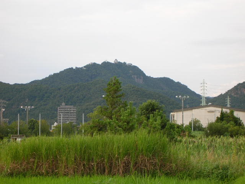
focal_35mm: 105
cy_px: 92
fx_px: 743
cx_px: 122
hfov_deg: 18.7
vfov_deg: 14.1
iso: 50
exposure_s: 1/75
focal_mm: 17.4
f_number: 4.9
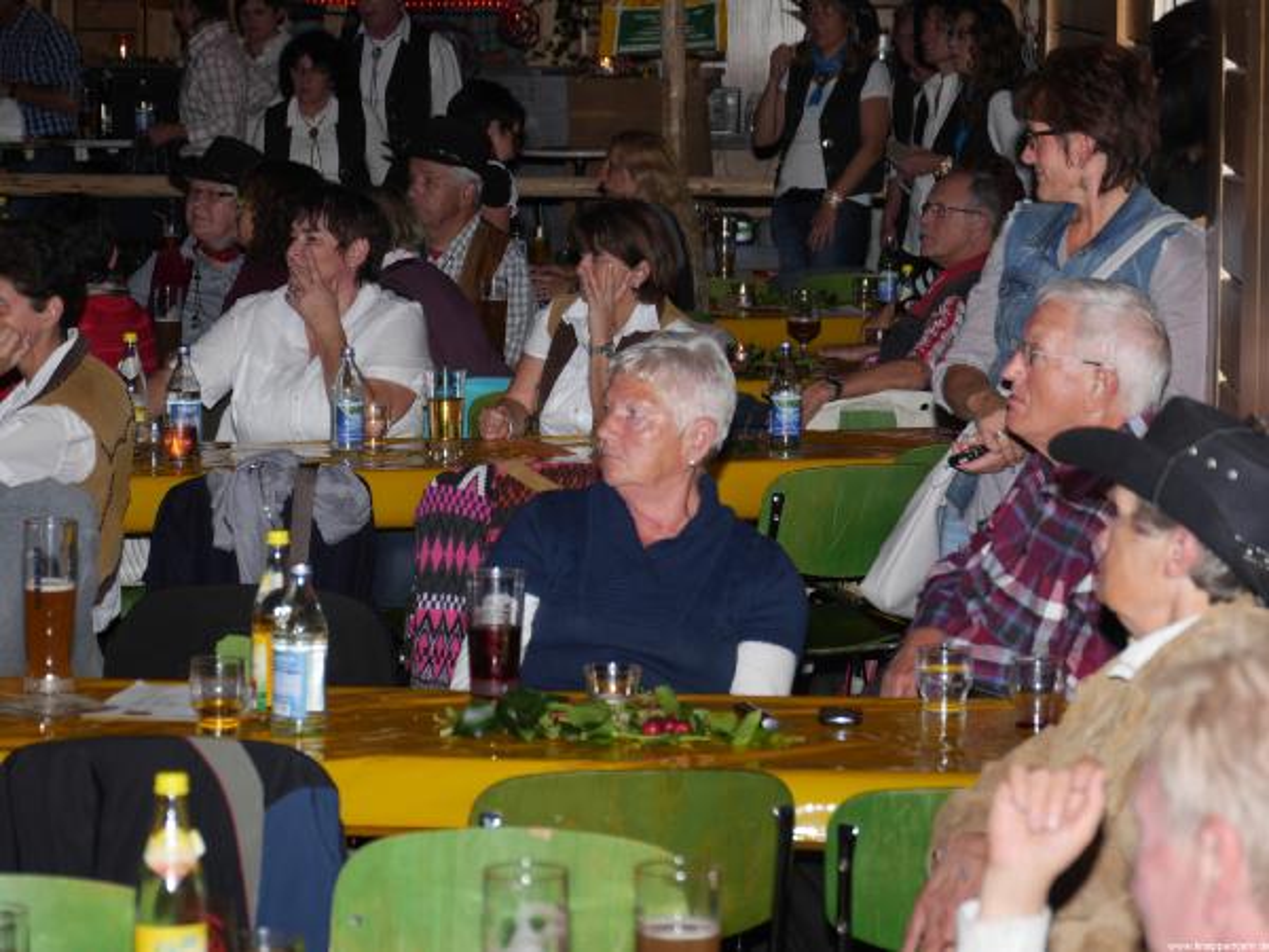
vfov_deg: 11.6
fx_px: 4692
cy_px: 476
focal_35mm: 128
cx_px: 634
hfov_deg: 15.4
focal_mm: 64
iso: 200
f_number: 5.7
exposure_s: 1/50
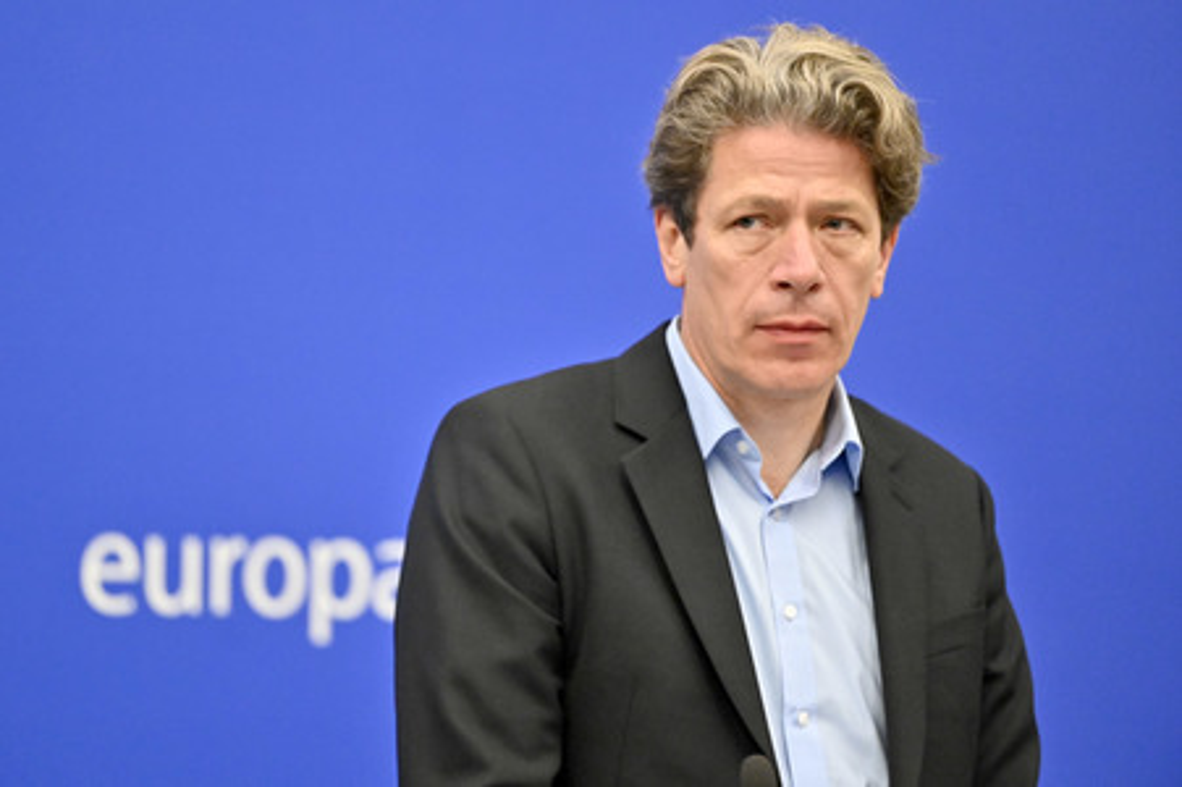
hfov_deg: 10.3
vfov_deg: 6.9
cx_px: 591
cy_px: 394
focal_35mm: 200
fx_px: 6562
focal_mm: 200
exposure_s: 1/640
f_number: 2.8
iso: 5000
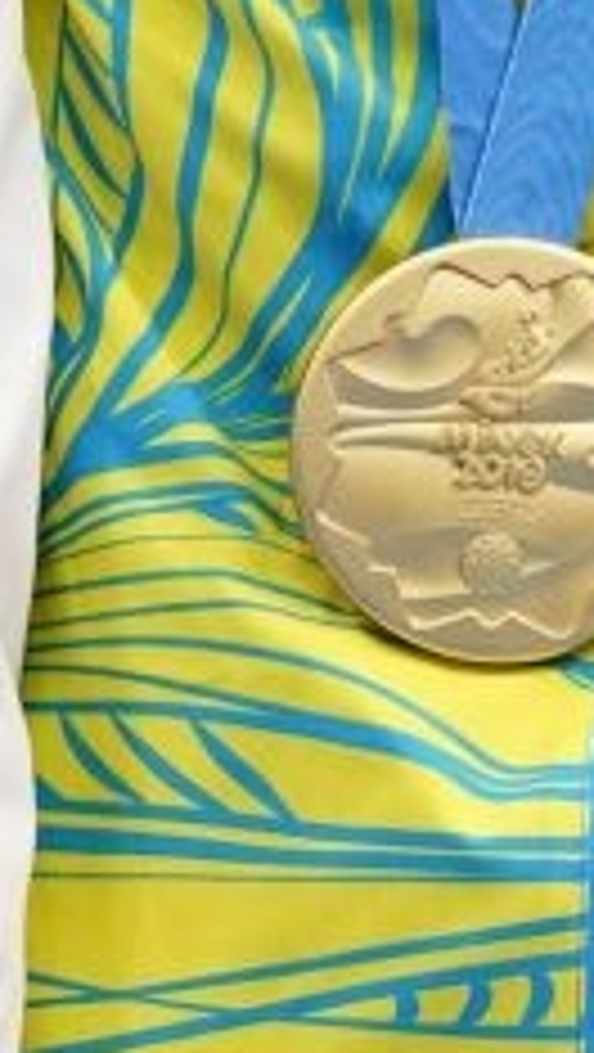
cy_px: -810
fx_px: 89913
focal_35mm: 3218
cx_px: 1845
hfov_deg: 0.4
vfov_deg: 0.7
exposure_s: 1/500
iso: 640
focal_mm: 400
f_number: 2.8
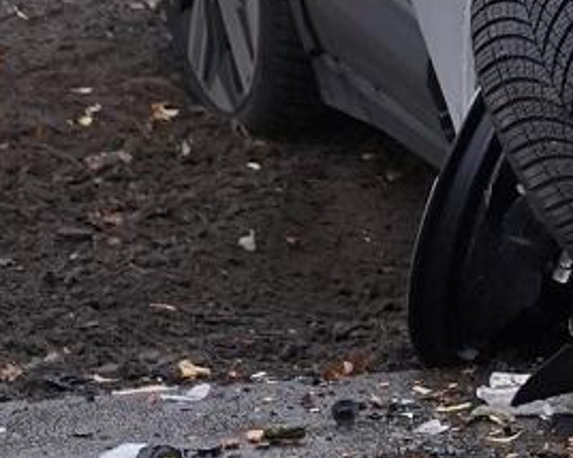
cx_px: 1826
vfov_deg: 4.9
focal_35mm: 316
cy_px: -101
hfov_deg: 5.7
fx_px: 5355
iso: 800
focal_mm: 47
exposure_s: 1/160
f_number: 4
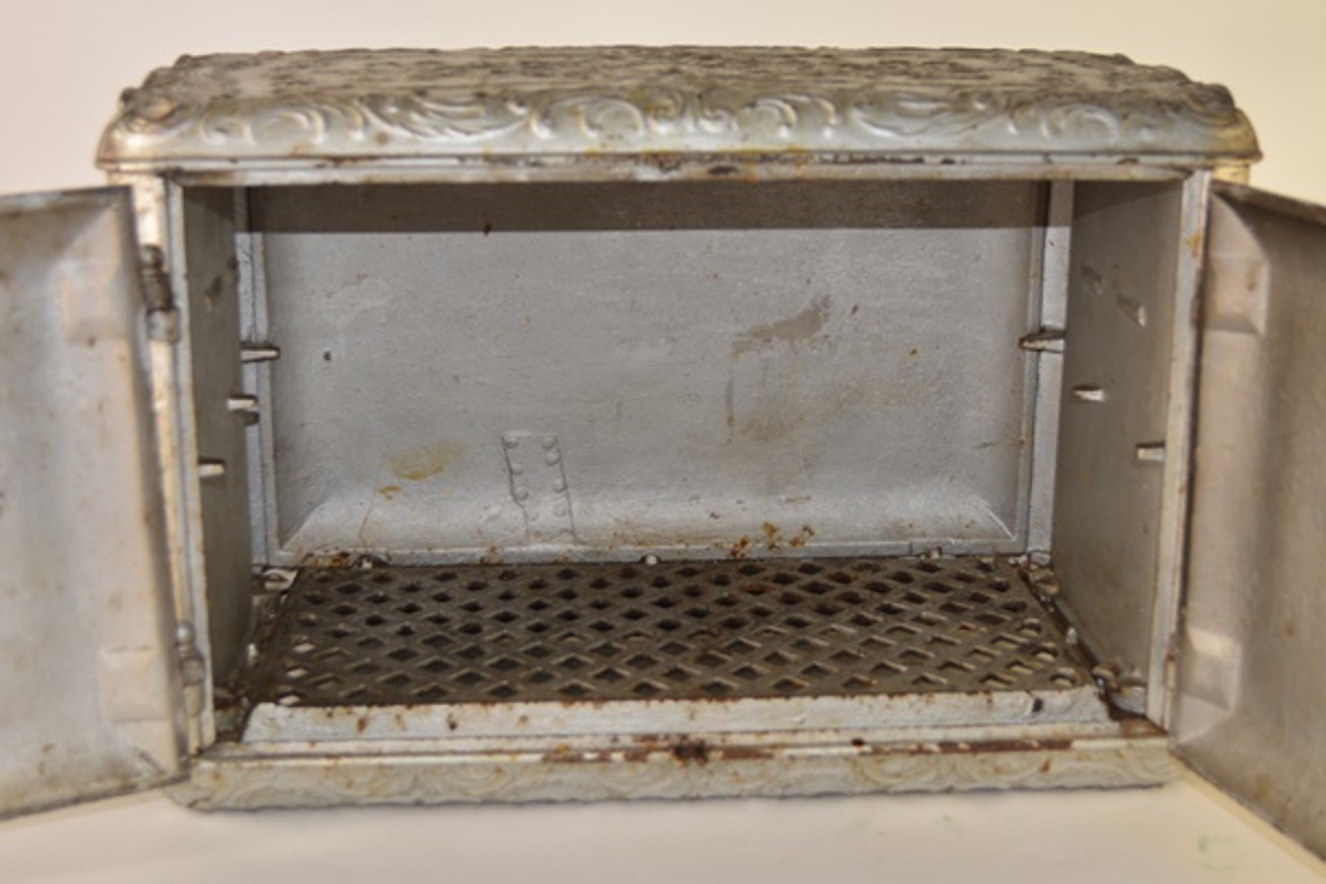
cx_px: 663
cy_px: 442
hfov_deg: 41.1
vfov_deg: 28.1
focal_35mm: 48
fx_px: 1768
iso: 400
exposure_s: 1/100
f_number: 4.8
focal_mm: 32
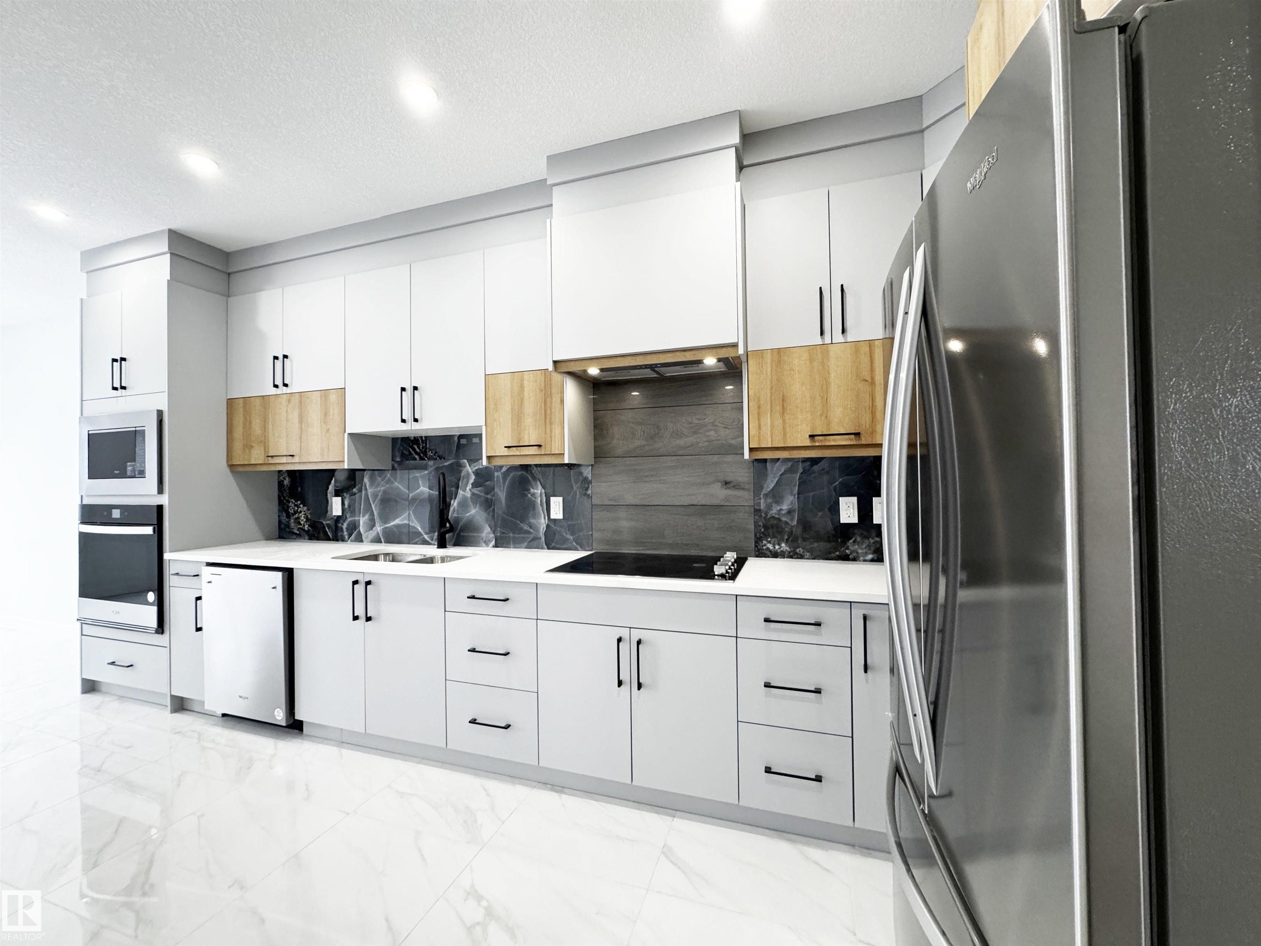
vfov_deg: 85.7
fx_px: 510
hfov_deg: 102.1
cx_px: 630
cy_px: 473
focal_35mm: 14
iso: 320
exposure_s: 1/120
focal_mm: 2.22
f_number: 2.2
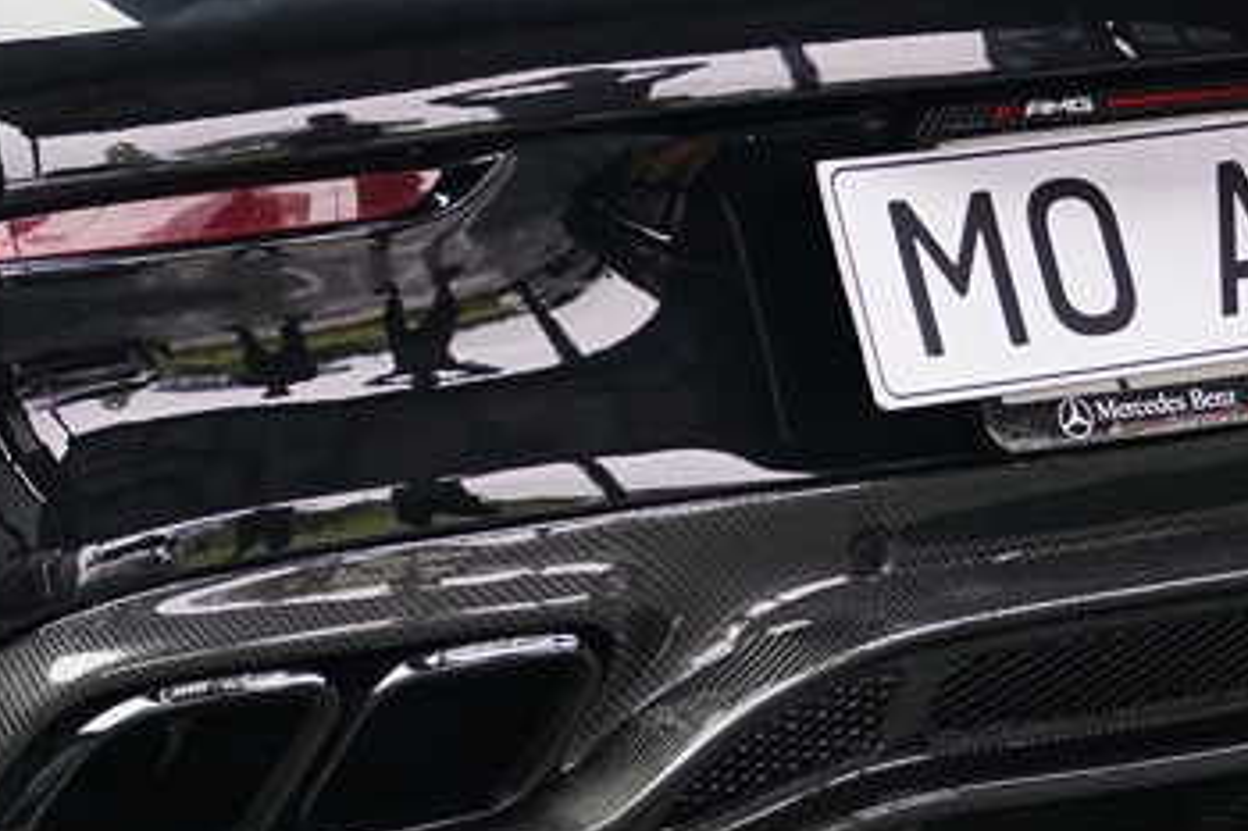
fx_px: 5648
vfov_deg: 8.4
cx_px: -118
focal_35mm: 163
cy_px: 95
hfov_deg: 12.4
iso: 800
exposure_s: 1/160
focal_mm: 38
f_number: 4
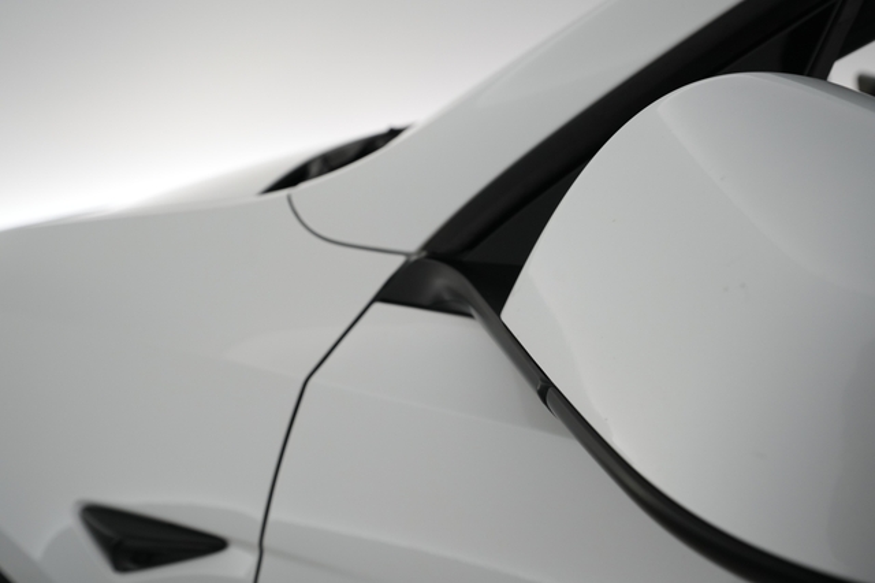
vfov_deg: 46.4
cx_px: 438
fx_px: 680
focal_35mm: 28
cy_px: 292
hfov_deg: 65.5
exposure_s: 1/100
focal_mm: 28
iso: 1000
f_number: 5
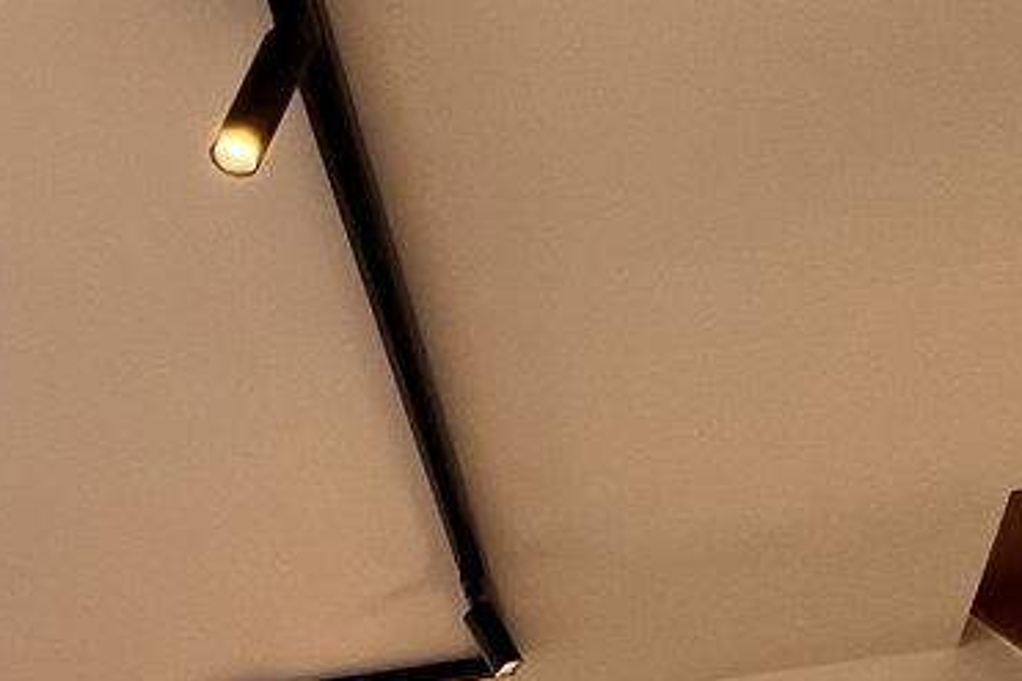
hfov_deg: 24.3
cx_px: -386
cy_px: 1390
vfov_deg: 15.3
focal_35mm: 70
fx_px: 1986
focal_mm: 1.57
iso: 50
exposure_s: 1/99
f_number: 1.8
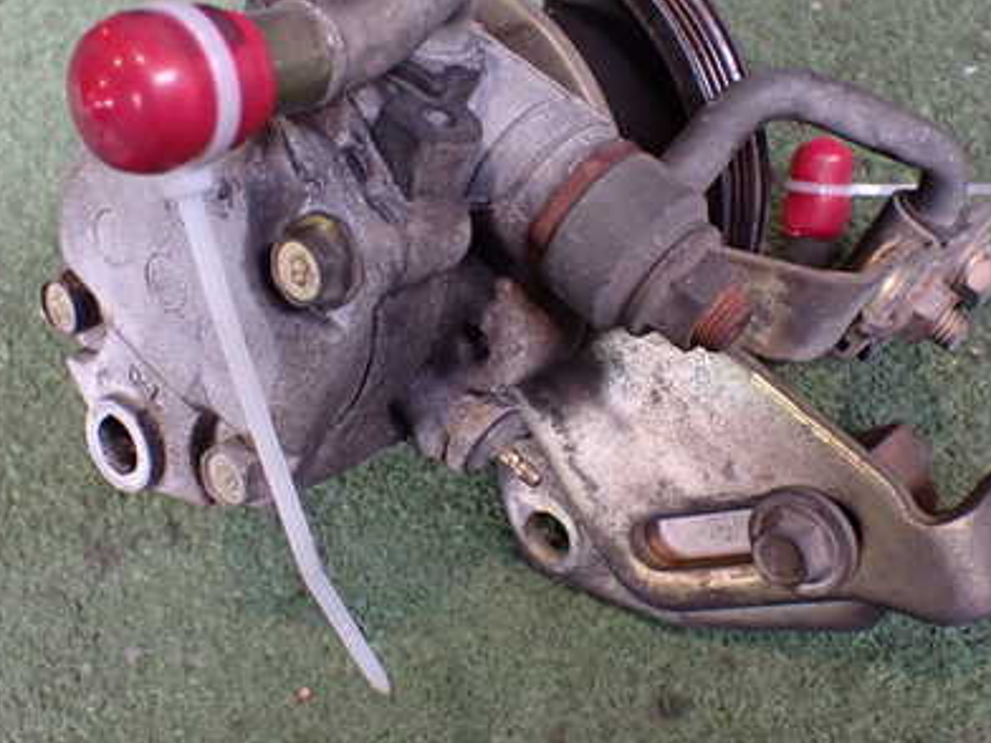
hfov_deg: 38.9
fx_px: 1403
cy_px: 306
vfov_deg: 29.6
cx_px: 478
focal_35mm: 49
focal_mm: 5.79
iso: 500
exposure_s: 1/125
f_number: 2.4
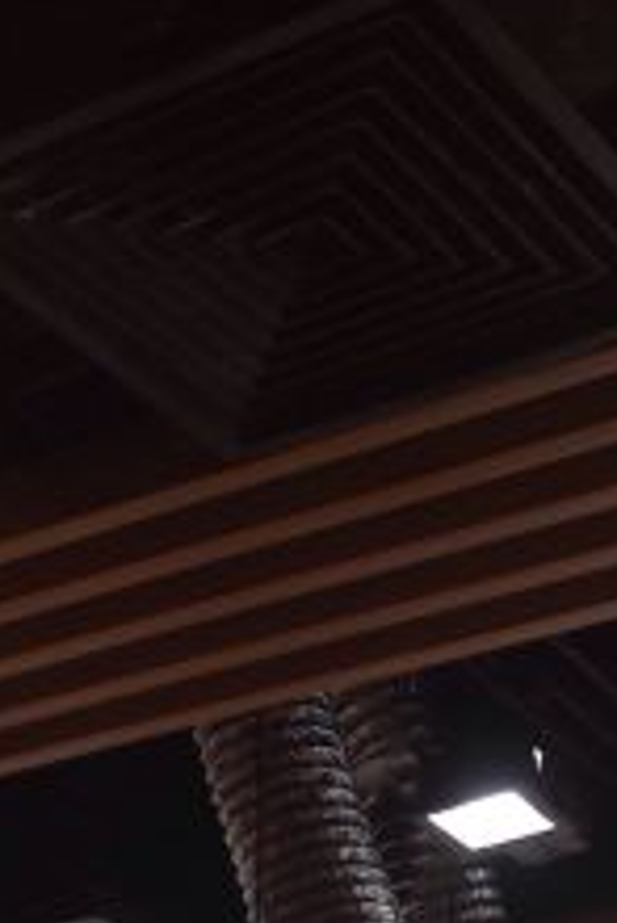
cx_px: 214
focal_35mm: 109
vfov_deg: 18.0
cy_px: 1055
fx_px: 2798
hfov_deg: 12.6
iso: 50
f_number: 2.4
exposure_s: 1/24
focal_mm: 4.12
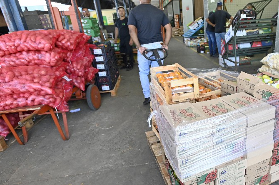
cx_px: 202
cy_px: 103
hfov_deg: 66.0
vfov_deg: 49.3
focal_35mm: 26
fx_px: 201
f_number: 4
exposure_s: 1/500
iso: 1600
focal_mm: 17
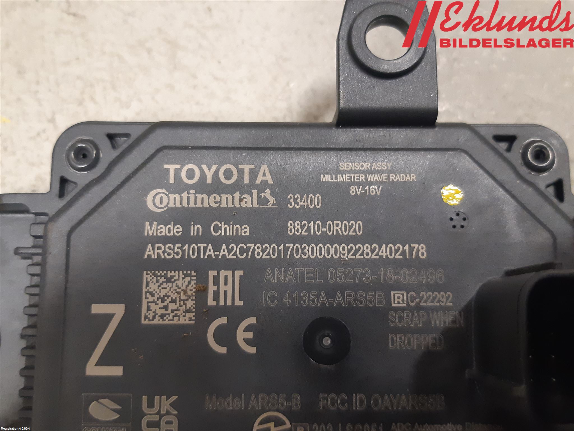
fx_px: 431
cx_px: 287
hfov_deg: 67.3
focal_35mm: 26
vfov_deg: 53.1
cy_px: 216
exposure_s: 1/50
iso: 250
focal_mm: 3.93
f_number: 1.7
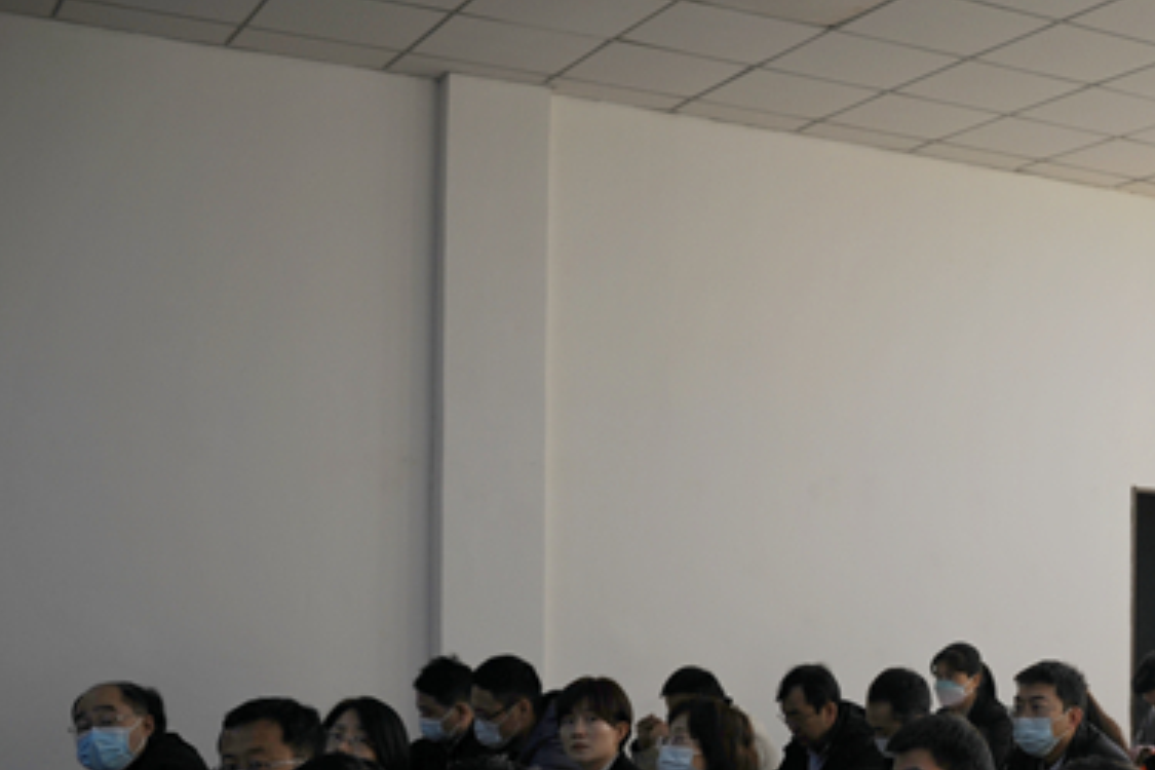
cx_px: 1115
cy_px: 627
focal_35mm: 56
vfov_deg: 23.8
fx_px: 1797
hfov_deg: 33.1
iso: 200
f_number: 4.5
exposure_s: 1/80
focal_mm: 28
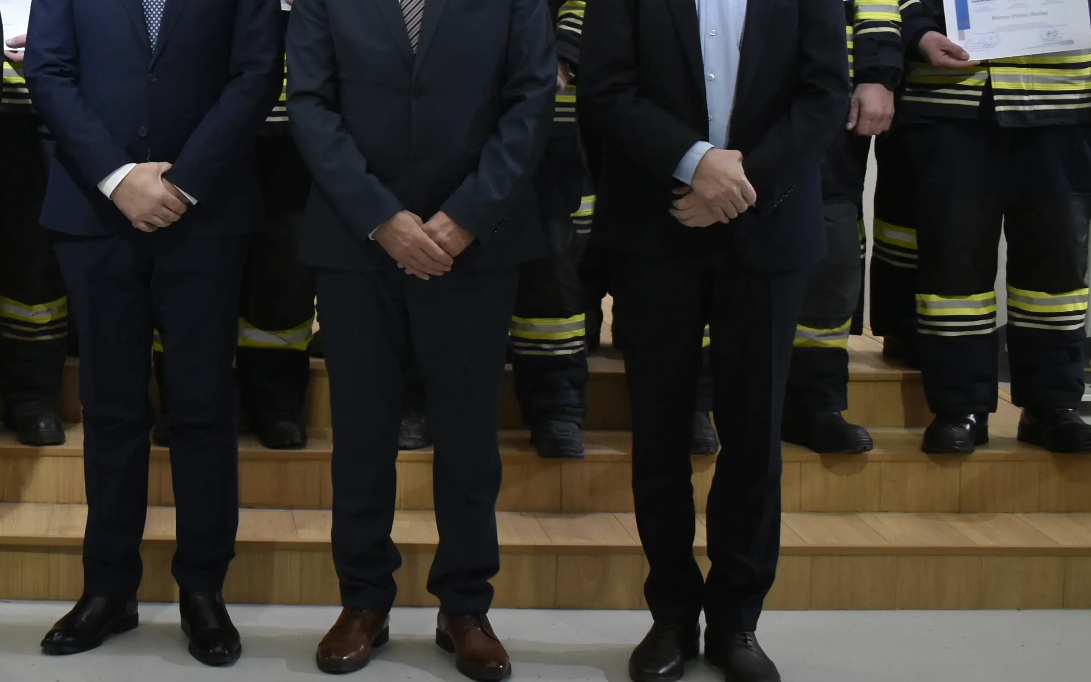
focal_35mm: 73
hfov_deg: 26.4
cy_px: 142
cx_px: -49
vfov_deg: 17.7
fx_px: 2171
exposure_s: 1/200
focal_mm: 20
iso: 800
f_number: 3.5
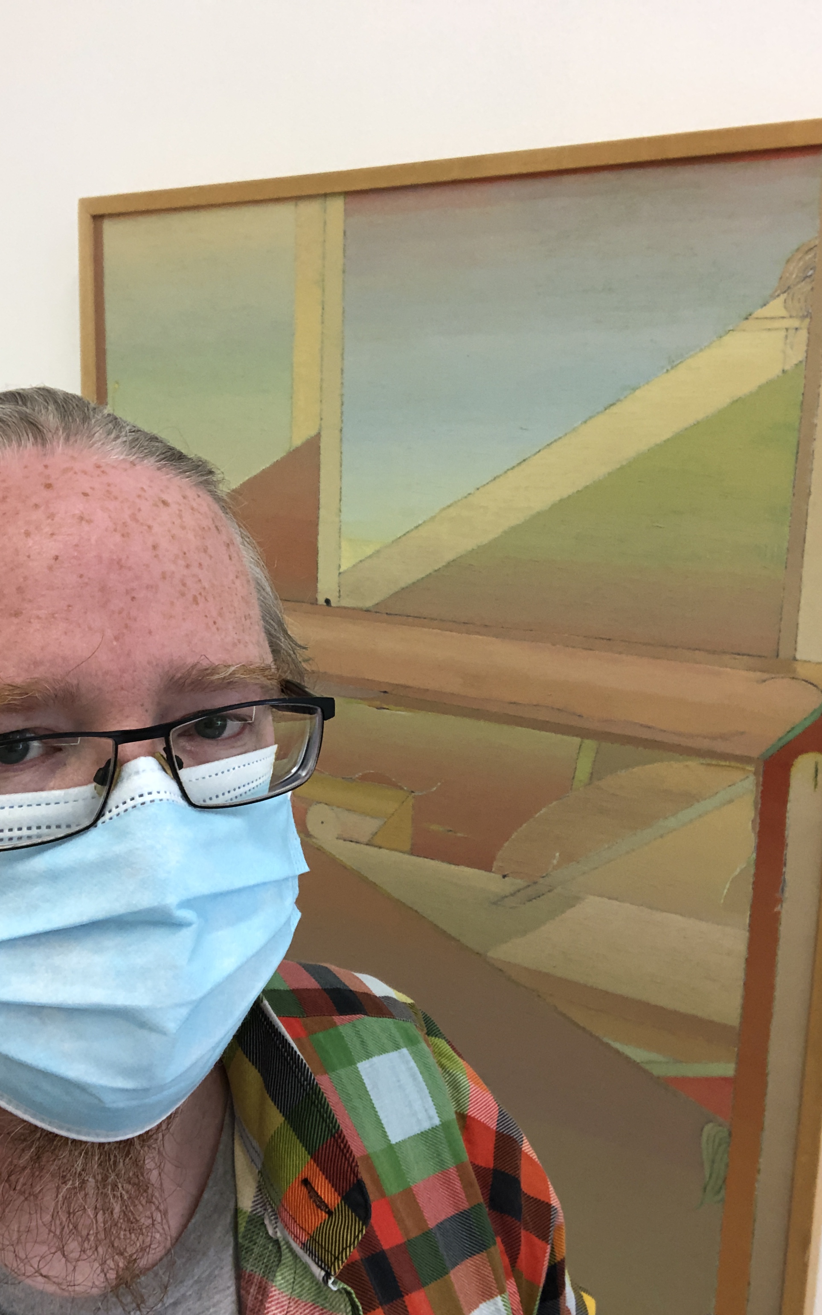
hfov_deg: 37.2
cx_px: 372
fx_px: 1219
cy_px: 658
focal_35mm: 34
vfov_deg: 56.7
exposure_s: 1/60
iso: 100
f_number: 2.2
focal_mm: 2.87
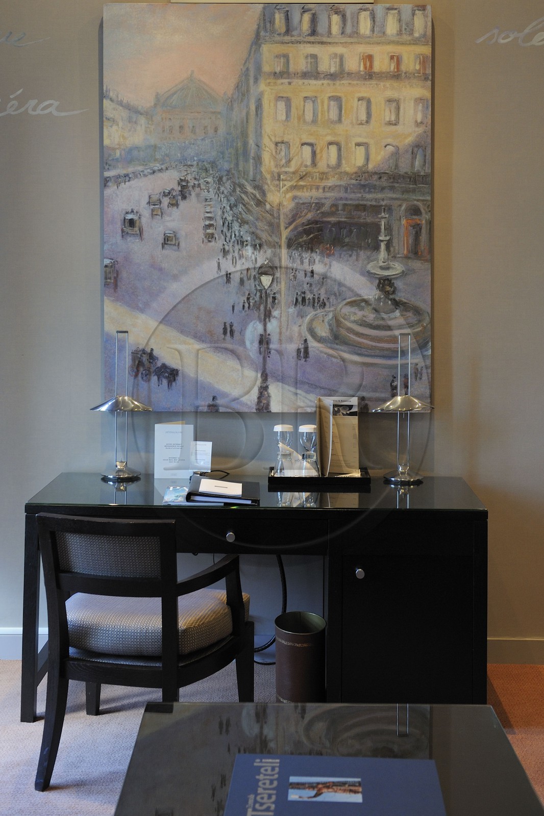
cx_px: 272
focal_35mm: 36
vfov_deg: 53.1
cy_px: 408
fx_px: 816
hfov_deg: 36.9
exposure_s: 1/25
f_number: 5.6
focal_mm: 36
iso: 800
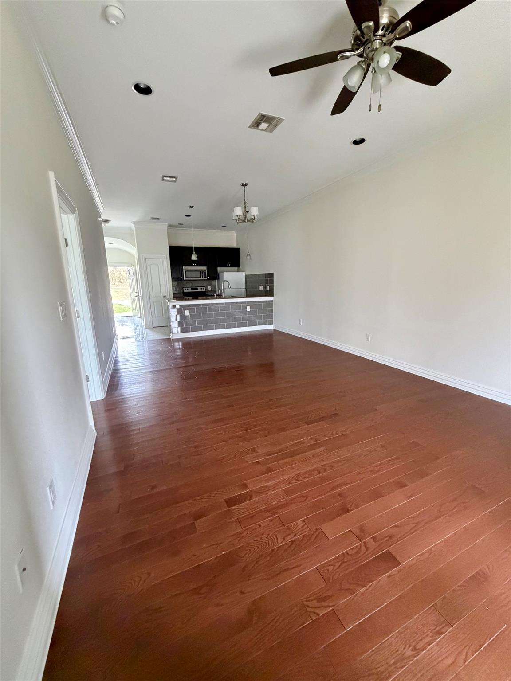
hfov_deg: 85.7
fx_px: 276
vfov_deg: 102.1
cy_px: 340
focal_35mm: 14
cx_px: 256
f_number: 2.2
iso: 800
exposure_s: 1/60
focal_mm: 2.22
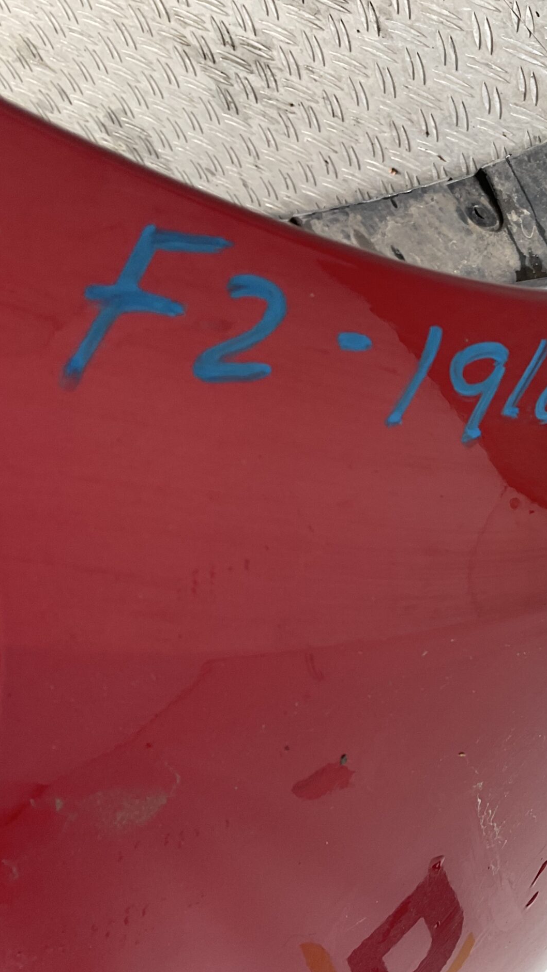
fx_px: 1109
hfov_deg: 25.7
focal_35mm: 43
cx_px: 595
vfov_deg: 47.4
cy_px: 478
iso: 25
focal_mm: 3
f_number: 1.8
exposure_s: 1/120
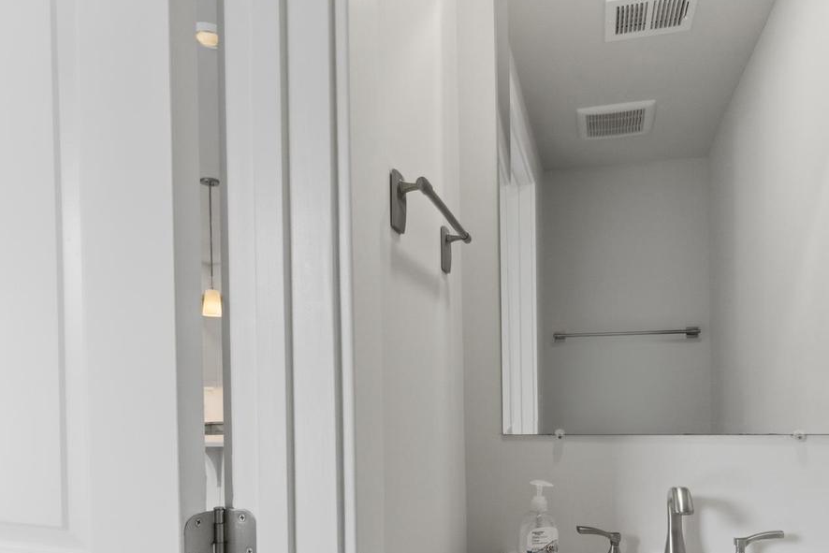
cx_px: 462
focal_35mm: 26
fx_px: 599
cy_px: 395
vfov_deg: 48.2
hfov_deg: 69.2
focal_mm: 16
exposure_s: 1/1000
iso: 500
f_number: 8
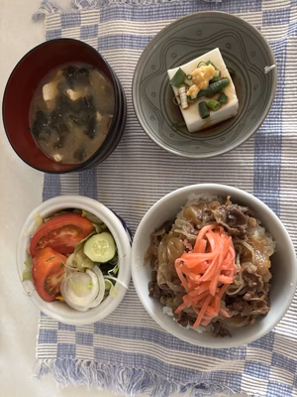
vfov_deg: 67.3
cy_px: 198
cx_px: 148
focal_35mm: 26
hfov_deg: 53.1
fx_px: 297
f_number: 1.6
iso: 640
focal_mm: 5.96
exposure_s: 1/40
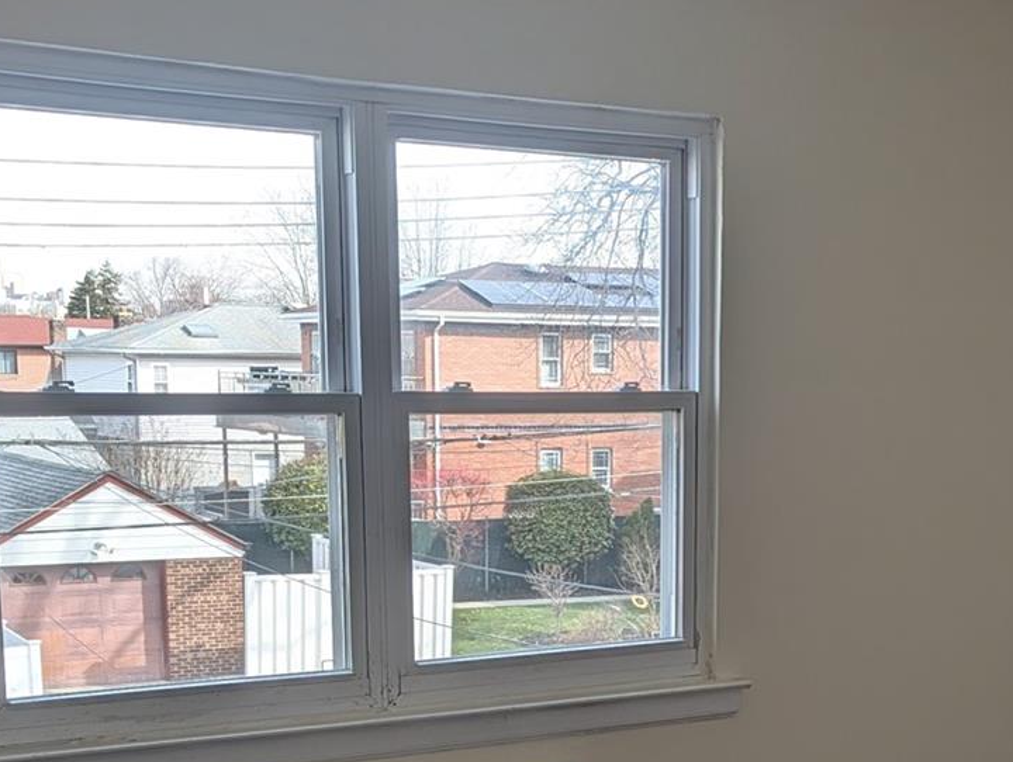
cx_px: 677
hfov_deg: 28.3
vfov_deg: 21.1
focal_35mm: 68
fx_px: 1993
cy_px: 730
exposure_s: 1/330
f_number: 1.85
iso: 56
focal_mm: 6.81
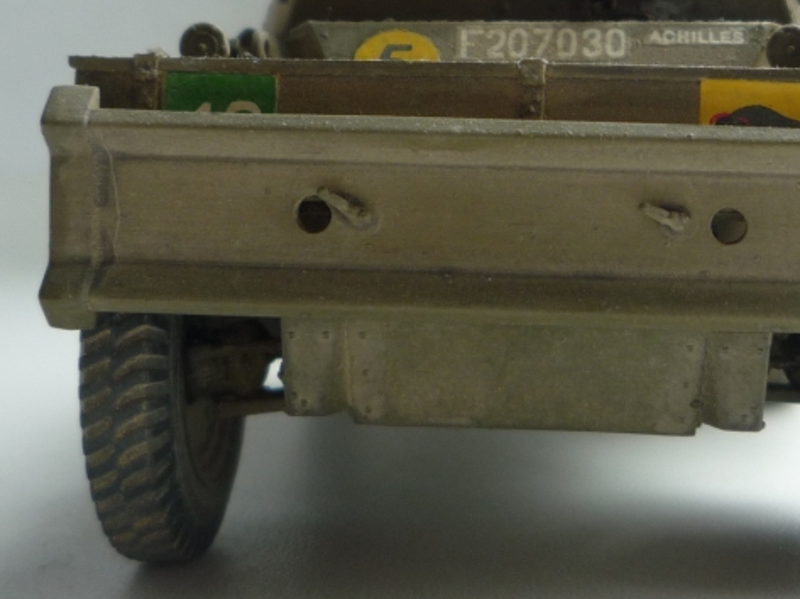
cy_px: 154
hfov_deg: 29.3
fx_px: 1501
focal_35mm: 65
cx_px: 609
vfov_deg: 22.4
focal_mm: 5.2
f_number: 3.3
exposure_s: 1/100
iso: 100
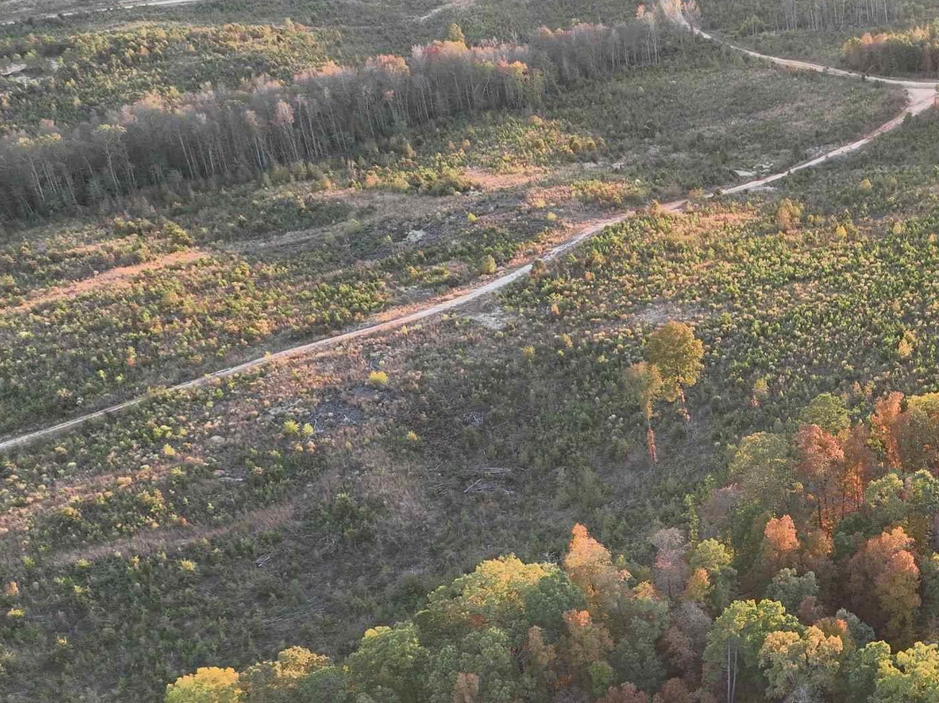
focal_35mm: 53
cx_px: 1002
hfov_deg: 32.4
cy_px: 508
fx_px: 1437
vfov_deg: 27.2
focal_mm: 12.29
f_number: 2.8
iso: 290
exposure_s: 1/240
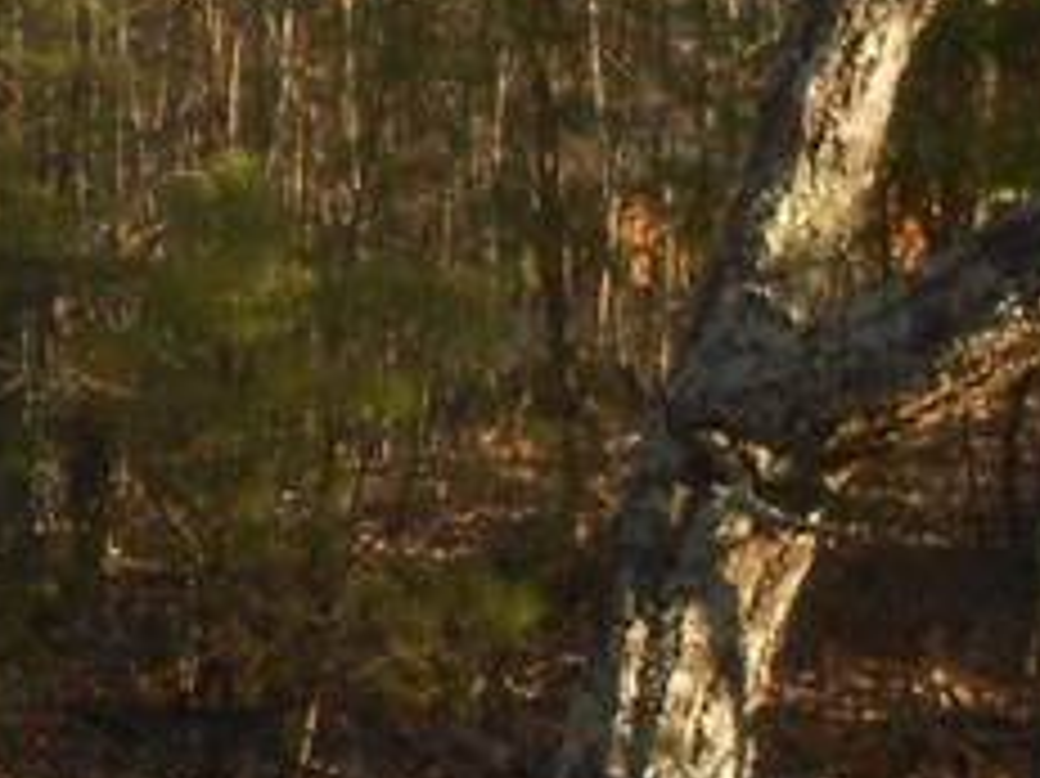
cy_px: -351
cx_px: -266
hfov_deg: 13.3
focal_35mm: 144
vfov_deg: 10.0
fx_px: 4324
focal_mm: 4.6
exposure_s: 1/320
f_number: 3.2
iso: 80
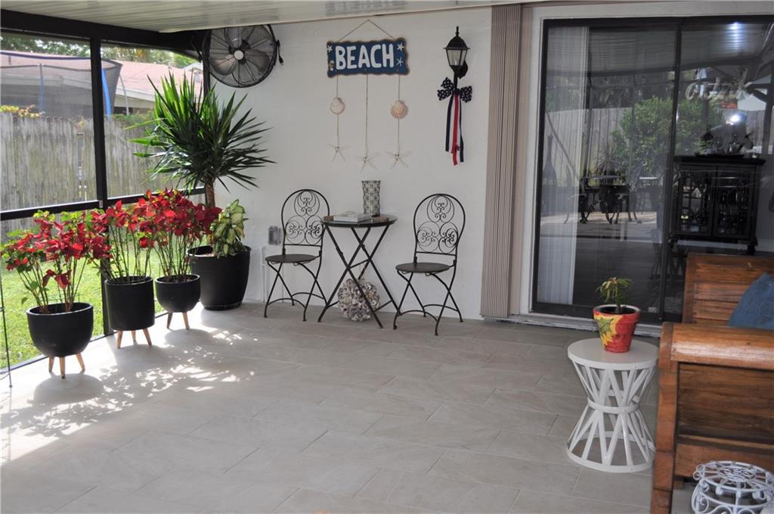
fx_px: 837
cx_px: 387
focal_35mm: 39
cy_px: 257
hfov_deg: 49.6
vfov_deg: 34.1
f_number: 4.2
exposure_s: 1/200
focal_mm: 26
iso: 200
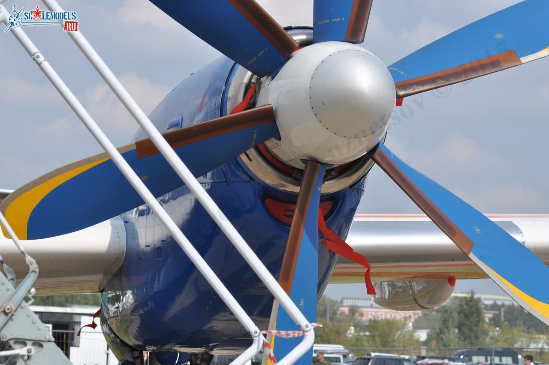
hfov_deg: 15.2
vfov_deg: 10.1
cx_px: 274
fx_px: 2056
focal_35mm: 135
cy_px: 182
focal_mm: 90
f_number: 8
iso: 200
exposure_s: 1/640
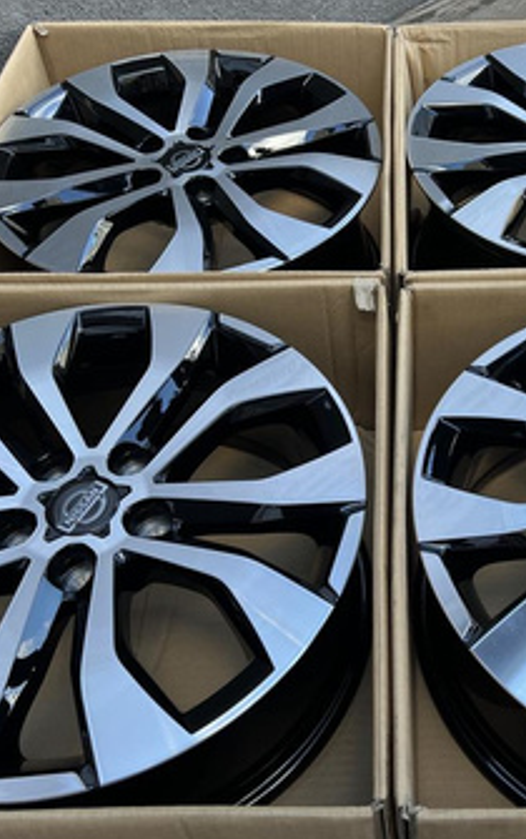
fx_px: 847
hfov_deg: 33.7
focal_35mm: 37
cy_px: 418
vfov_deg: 52.7
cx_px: 401
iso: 32
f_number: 1.5
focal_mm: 5.7
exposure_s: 1/122
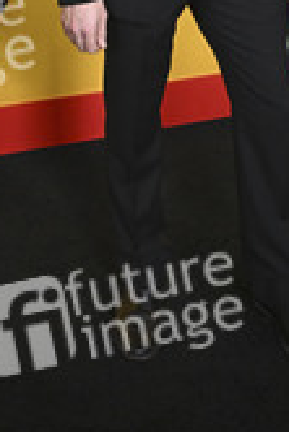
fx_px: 1069
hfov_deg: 15.4
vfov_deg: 21.4
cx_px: 185
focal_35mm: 89
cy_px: -75
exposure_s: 1/250
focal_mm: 37
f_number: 5.6
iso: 2000
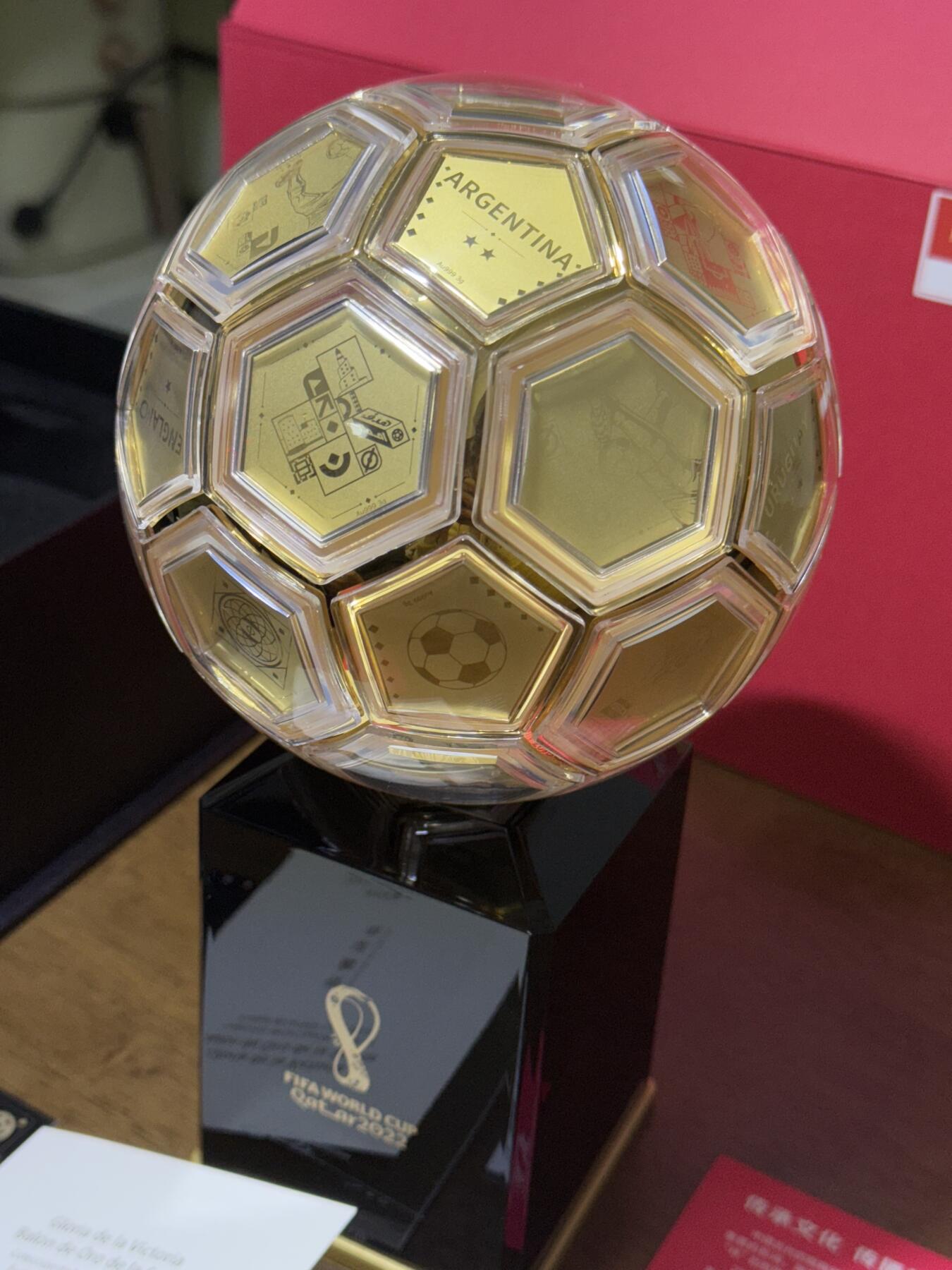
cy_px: 635
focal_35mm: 48
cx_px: 476
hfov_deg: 30.3
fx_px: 1760
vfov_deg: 39.7
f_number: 1.78
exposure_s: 1/50
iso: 80
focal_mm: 6.76
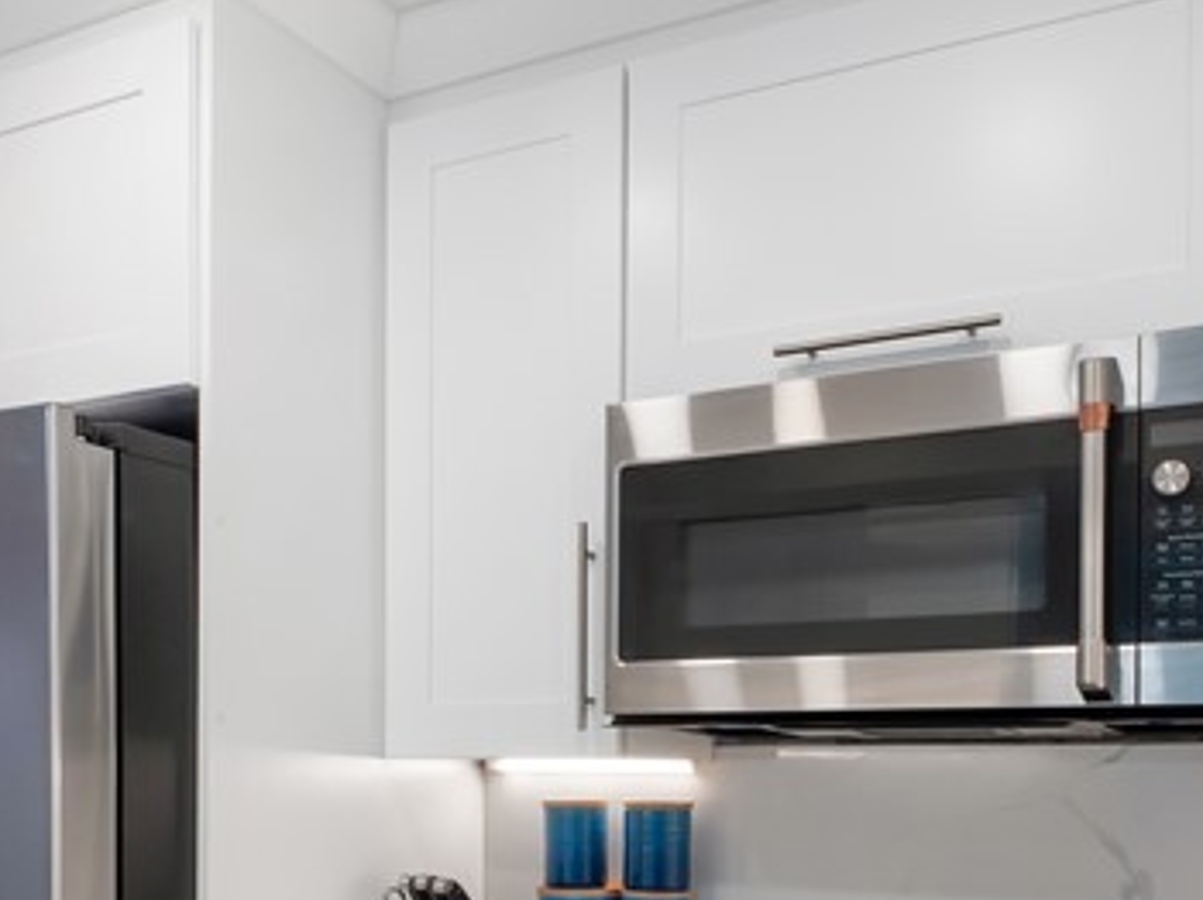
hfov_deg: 45.8
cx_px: 588
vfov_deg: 33.5
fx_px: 1424
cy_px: 787
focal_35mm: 41
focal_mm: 7
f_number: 7.1
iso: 200
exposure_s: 1/10
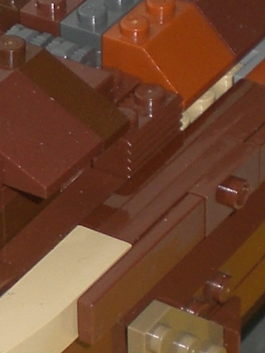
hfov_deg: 6.1
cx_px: -109
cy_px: 318
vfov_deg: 8.2
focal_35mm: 240
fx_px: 2451
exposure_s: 1/60
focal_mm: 8.44
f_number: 3.6
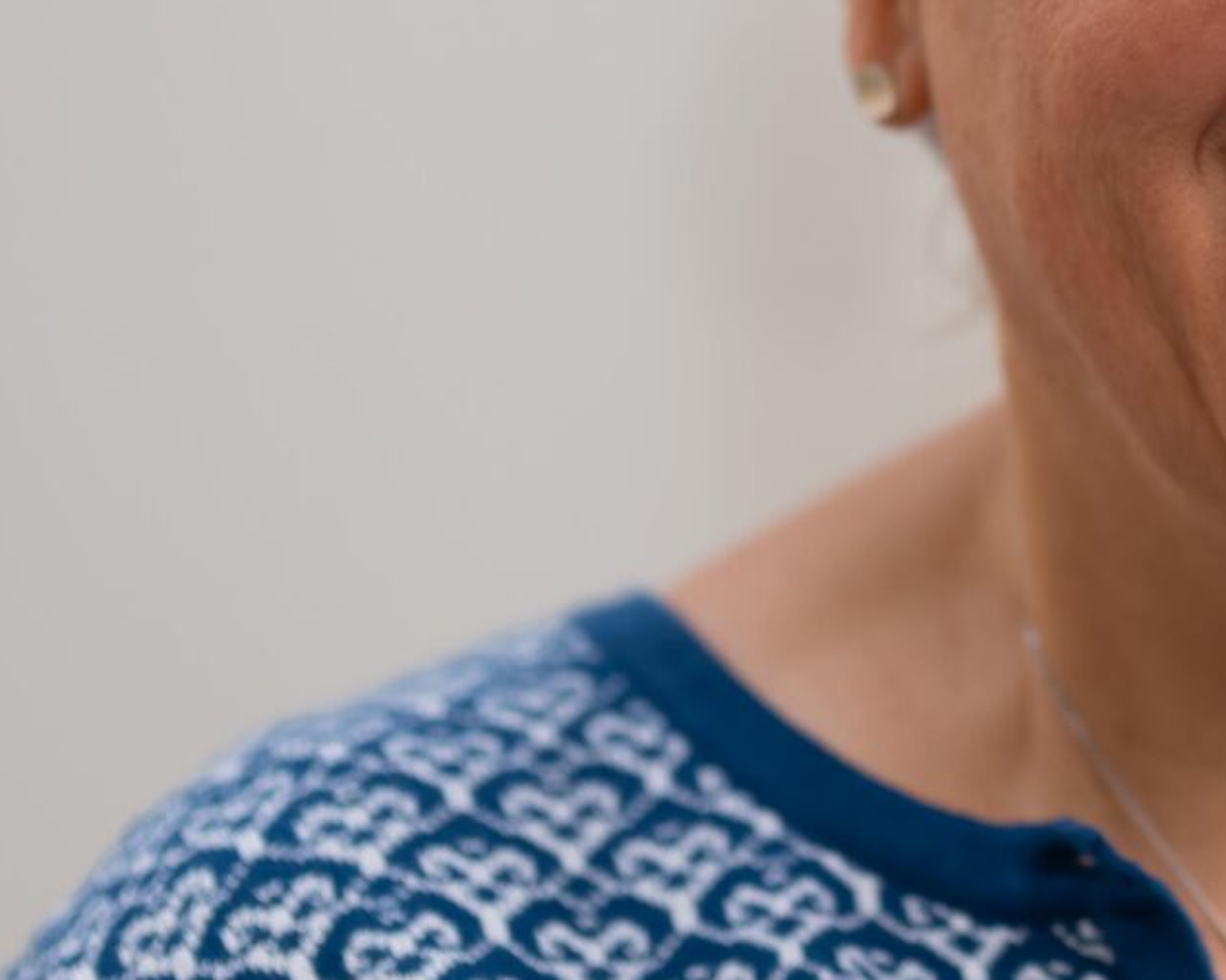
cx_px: 1760
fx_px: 14439
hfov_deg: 4.8
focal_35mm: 398
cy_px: -82
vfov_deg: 3.9
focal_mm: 105
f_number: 1.4
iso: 100
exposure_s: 1/1600
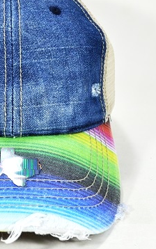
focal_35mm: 66
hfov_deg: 19.3
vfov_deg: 31.0
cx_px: 6
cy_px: 107
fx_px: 449
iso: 200
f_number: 7.1
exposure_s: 1/200
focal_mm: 24
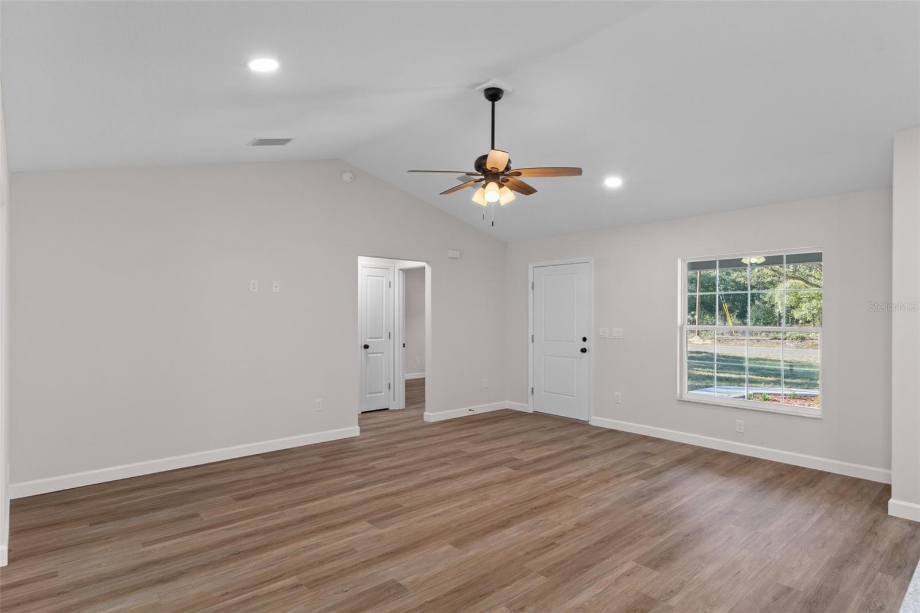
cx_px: 460
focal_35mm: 18
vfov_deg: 67.4
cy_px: 306
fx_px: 460
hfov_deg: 90.0
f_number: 8
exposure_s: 1/1.67
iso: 320
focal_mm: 12
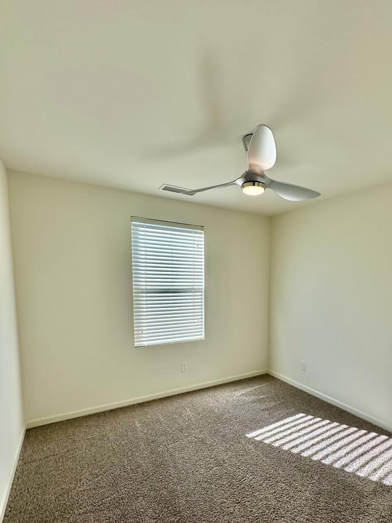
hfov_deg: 70.5
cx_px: 243
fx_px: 272
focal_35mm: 18
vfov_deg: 86.9
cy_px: 307
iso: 40
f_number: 2.2
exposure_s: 1/152
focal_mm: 2.22
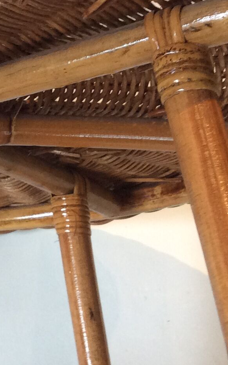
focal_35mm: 94
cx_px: -106
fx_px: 934
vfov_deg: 22.1
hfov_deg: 13.2
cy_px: 152
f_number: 2.4
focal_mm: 3.3
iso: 100
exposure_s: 1/25
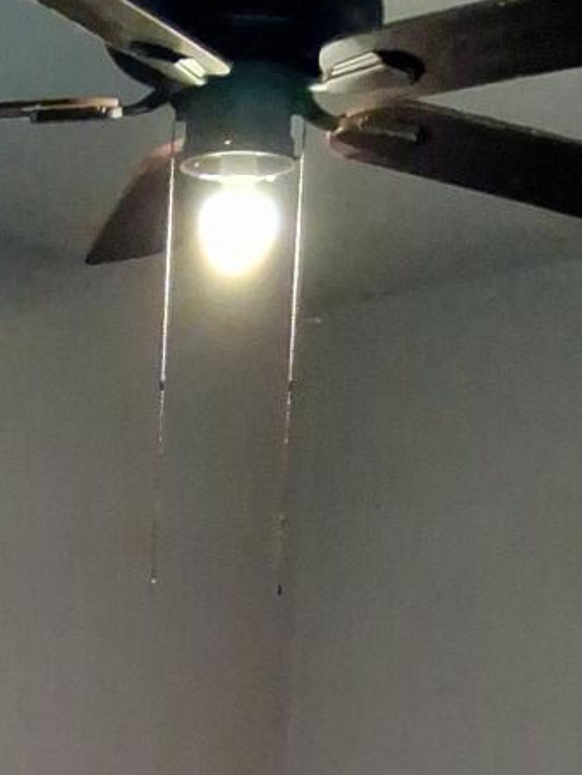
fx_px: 2578
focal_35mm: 115
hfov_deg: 12.7
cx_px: -15
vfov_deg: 14.2
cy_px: 1584
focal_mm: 3.98
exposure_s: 1/60
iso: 500
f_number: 1.8
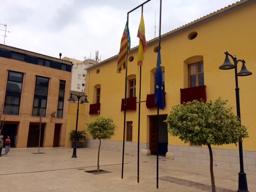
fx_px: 214
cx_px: 128
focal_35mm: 29
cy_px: 96
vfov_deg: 48.2
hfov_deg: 61.7
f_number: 2.2
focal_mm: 4.15
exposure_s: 1/2564
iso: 32
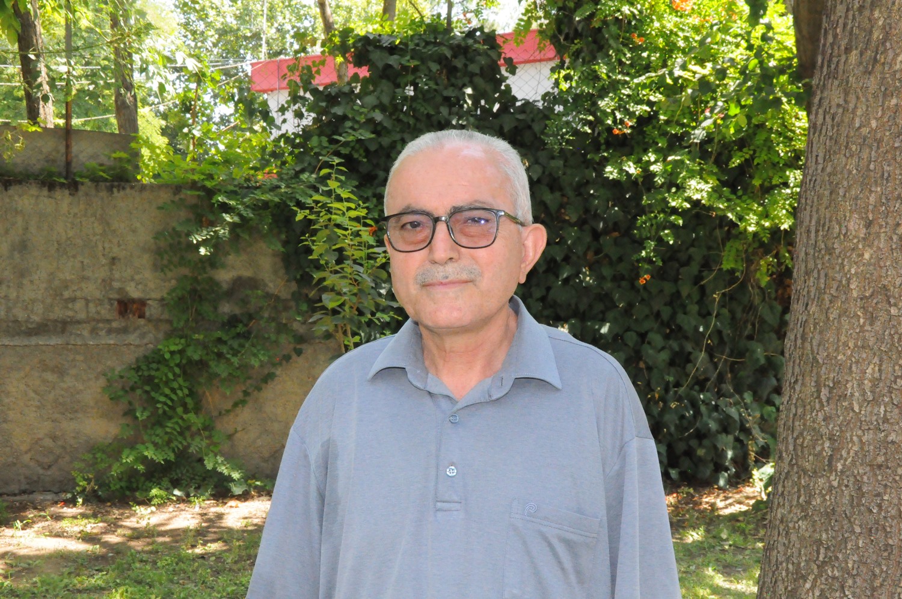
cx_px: 451
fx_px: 1426
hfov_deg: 35.1
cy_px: 300
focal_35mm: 57
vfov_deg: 23.7
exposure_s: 1/200
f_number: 18
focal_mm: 38
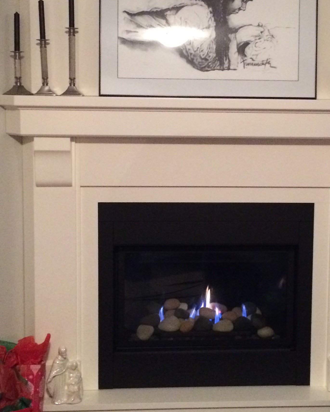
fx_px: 659
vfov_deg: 34.6
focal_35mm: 54
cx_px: 222
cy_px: 163
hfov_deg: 27.9
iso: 500
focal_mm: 4.15
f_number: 2.2
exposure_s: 1/15
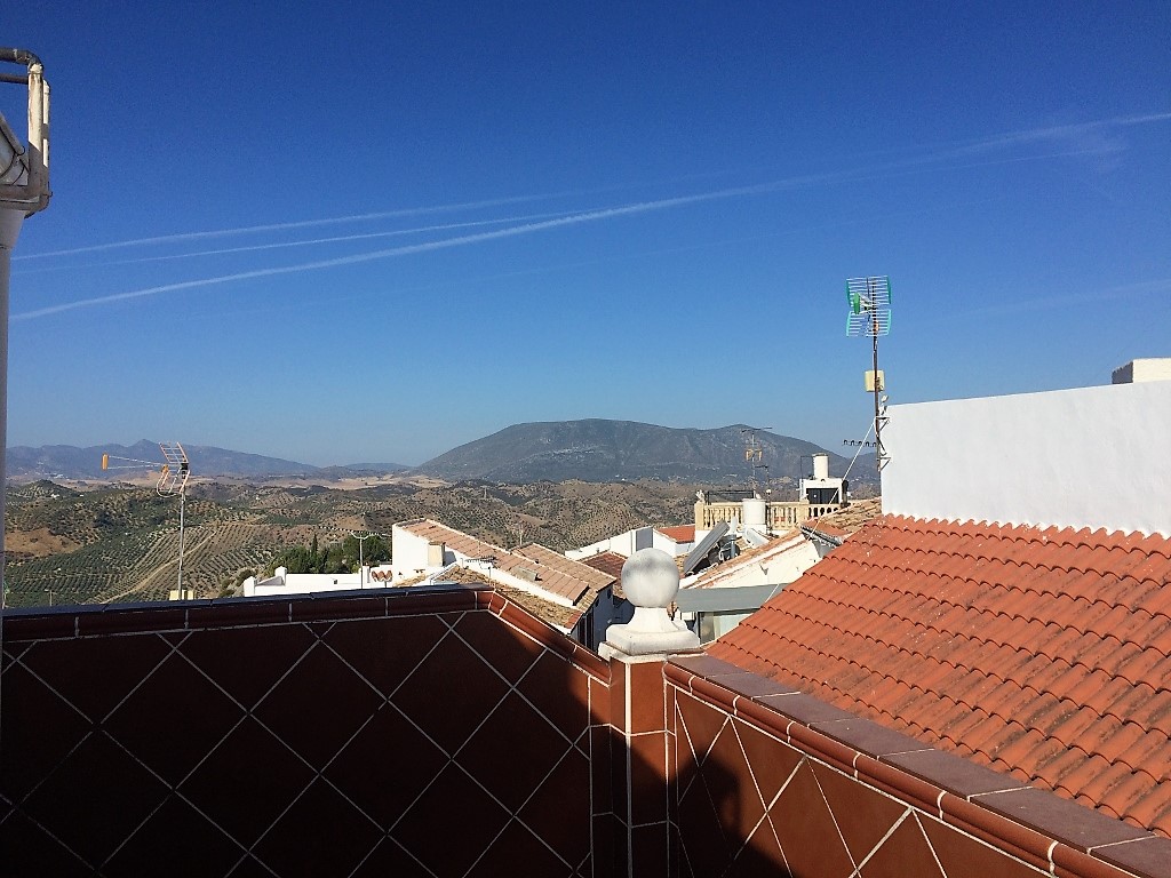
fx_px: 981
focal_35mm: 29
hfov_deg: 61.7
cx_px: 586
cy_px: 439
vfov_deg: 48.2
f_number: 2.2
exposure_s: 1/4115
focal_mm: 4.15
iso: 40
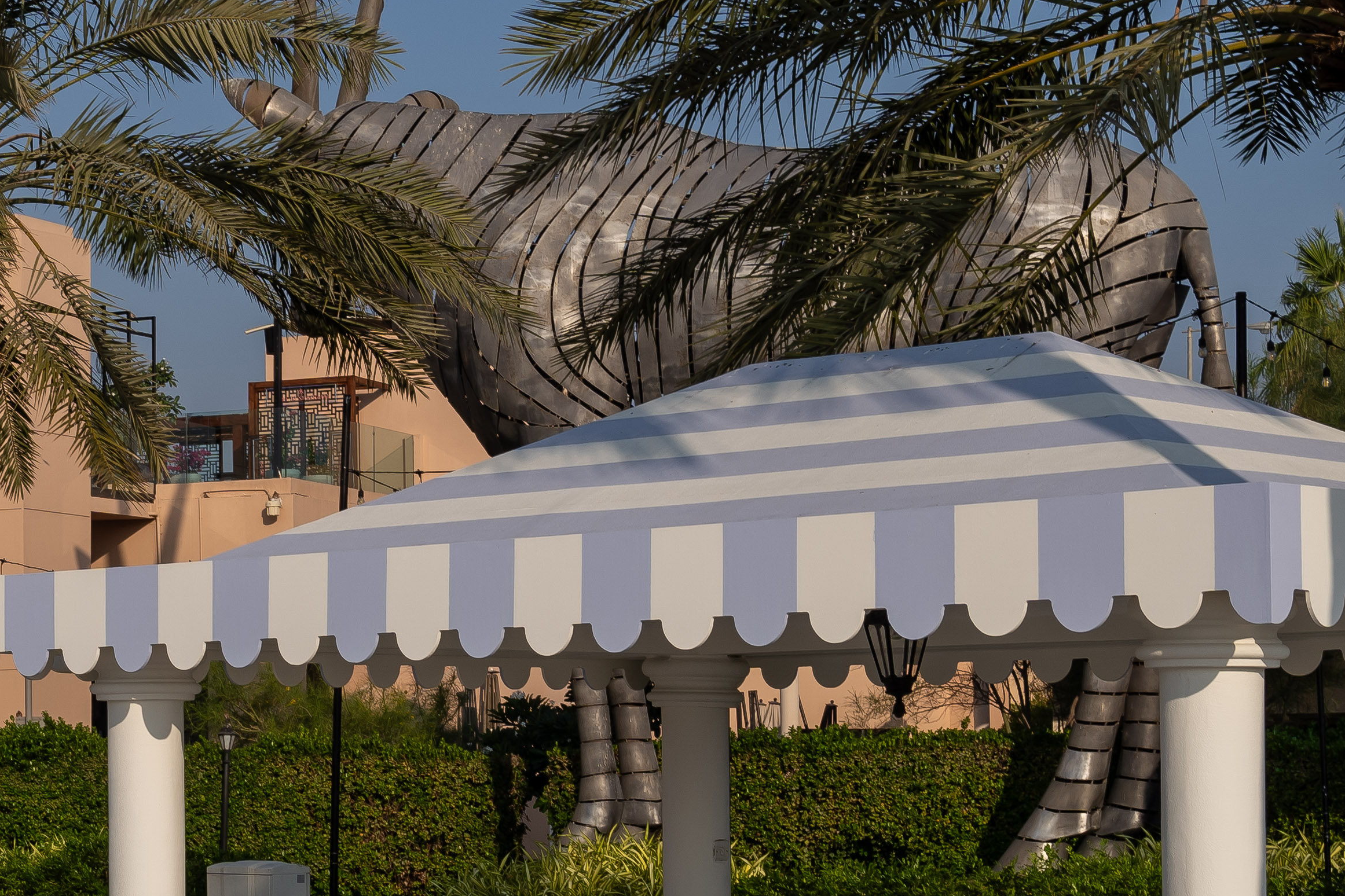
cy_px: 703
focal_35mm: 93
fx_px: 3474
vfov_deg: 14.6
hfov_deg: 21.5
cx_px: 147
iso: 50
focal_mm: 36
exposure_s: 1/200
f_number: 9
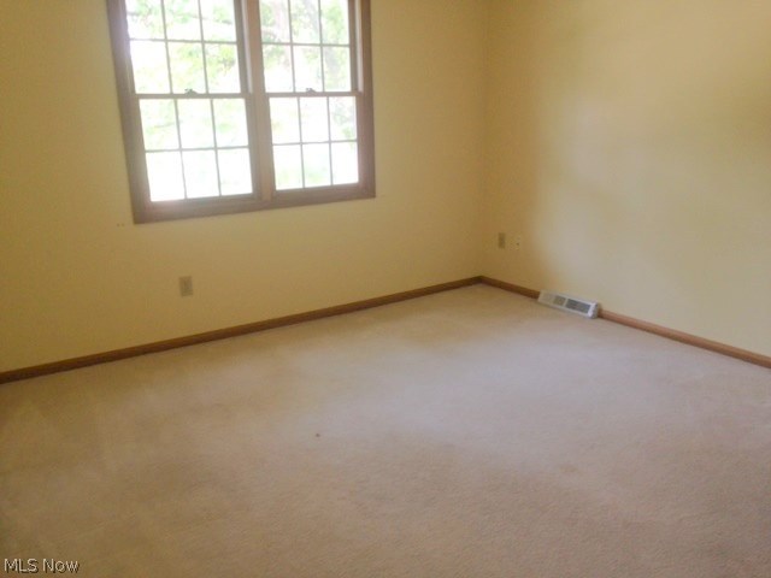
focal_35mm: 33
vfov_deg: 42.9
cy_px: 289
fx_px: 735
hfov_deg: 55.4
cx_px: 386
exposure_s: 1/20
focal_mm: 4.12
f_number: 2.4
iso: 64
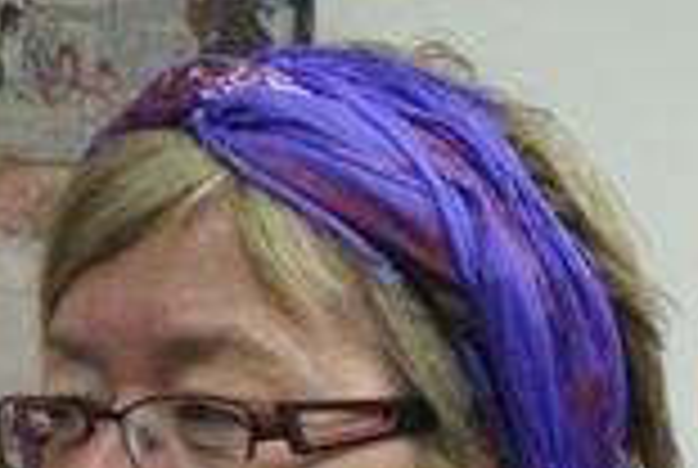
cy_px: 238
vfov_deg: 6.4
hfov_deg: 9.5
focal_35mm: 217
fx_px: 4217
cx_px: 342
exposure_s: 1/60
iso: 800
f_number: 5.6
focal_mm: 35
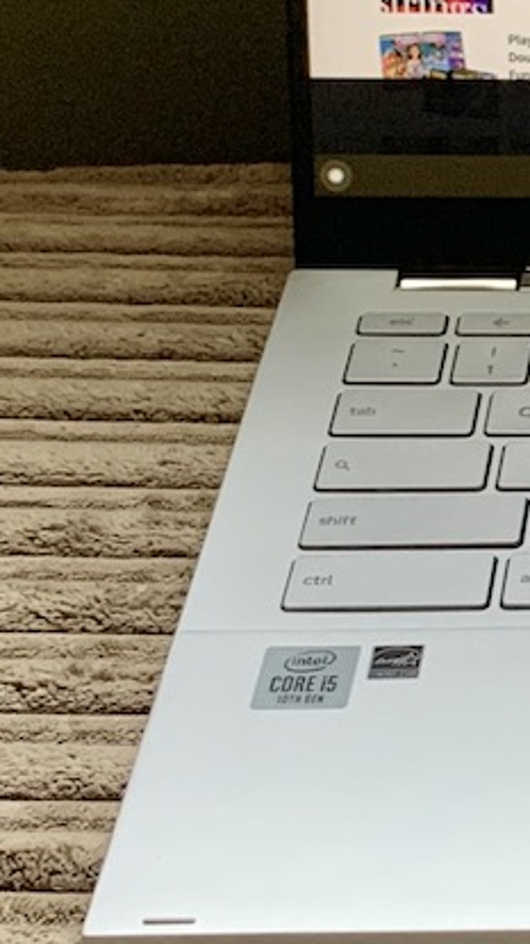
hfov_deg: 13.2
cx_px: 958
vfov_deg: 25.3
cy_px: 130
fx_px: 2052
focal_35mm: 82
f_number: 1.8
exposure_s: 1/60
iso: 100
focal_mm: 4.25
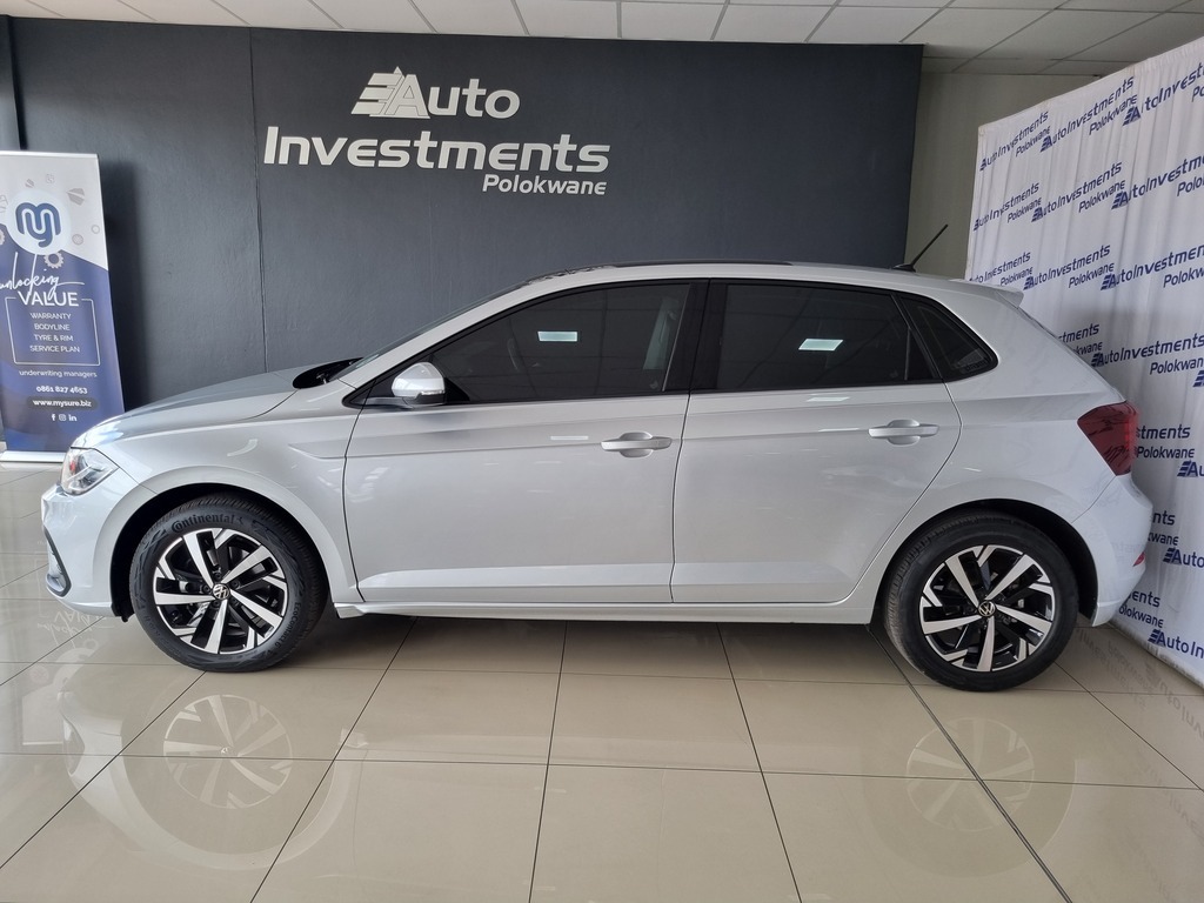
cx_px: 602
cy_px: 452
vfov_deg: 53.1
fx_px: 904
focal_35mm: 26
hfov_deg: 67.3
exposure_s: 1/114
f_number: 1.8
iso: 50
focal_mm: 5.4
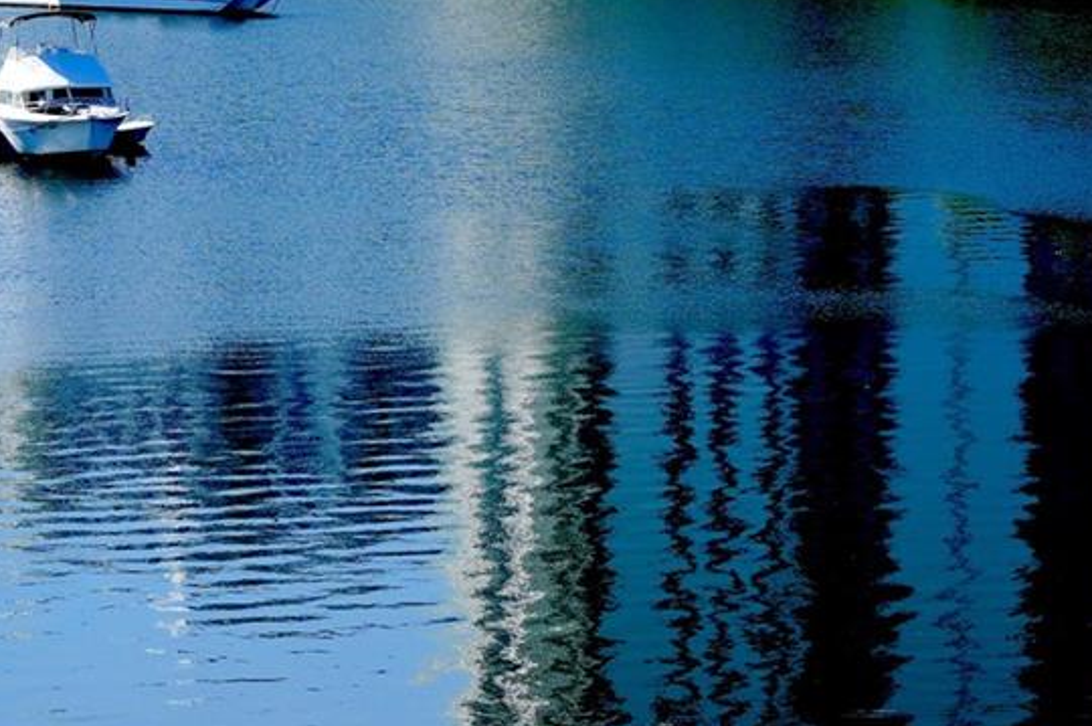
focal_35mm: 174
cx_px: 210
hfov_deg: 11.8
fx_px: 5284
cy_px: -233
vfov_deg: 7.8
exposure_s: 1/160
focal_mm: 58.8
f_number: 10
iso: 100
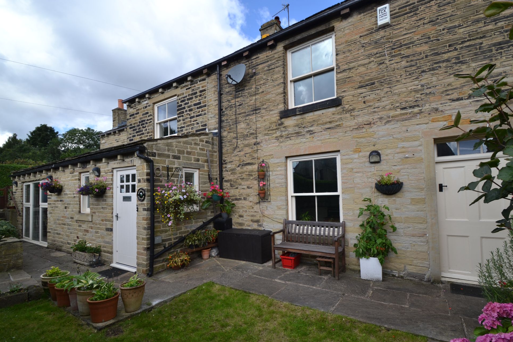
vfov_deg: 73.7
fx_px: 228
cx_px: 264
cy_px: 180
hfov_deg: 96.7
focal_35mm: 16
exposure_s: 1/160
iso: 100
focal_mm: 10
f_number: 6.3
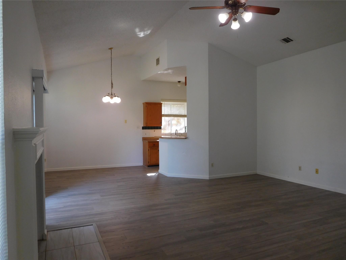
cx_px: 173
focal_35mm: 25
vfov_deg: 54.9
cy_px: 130
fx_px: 250
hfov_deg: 69.4
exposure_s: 1/50
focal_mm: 4.5
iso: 125
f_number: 3.4
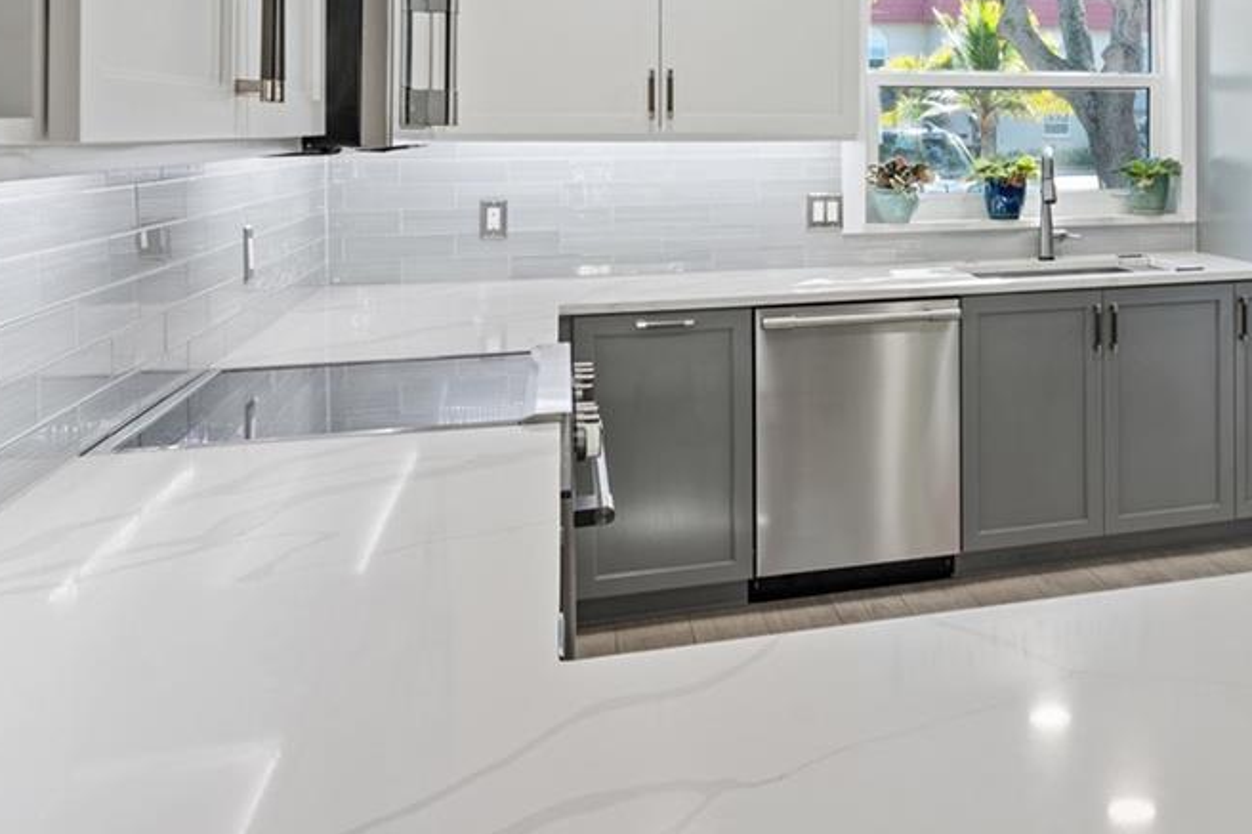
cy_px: 126
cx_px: 1073
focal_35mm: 39
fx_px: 1356
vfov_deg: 32.9
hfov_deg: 45.9
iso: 100
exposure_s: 1/1.25
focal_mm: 16
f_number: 9
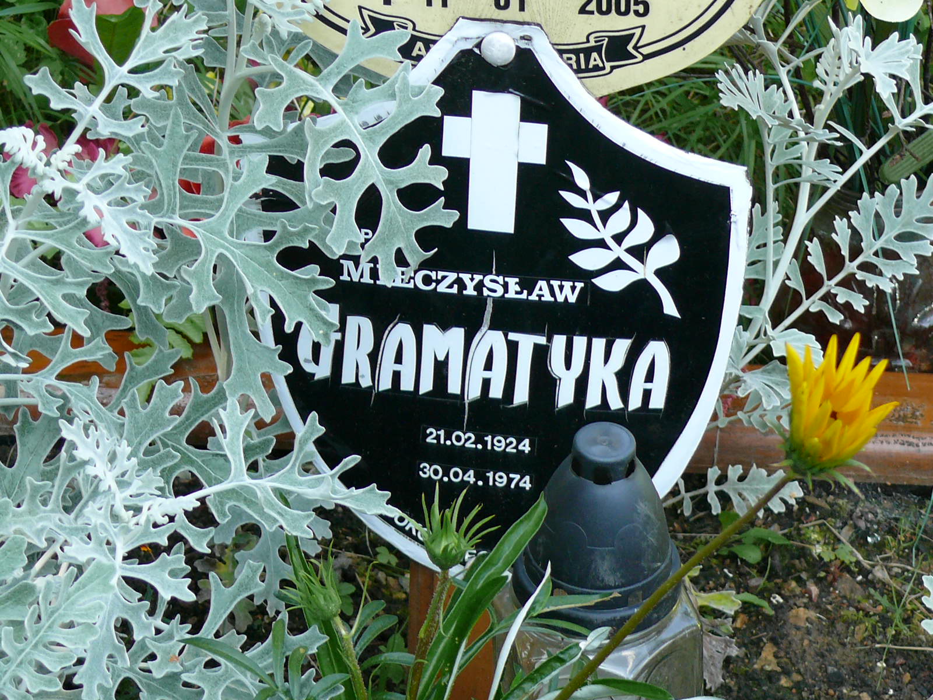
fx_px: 4124
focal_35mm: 153
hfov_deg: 12.9
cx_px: 466
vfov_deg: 9.7
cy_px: 350
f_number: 3.2
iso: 100
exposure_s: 1/100
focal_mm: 18.1
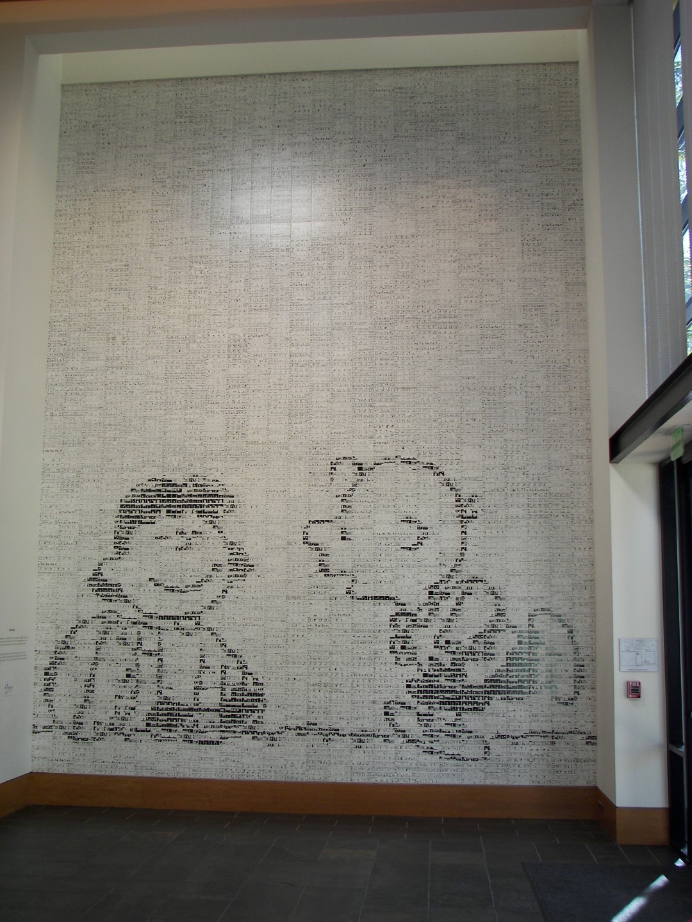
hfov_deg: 34.3
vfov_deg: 44.8
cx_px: 346
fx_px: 1119
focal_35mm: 42
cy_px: 461
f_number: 2.8
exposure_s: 1/80
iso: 64
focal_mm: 6.9
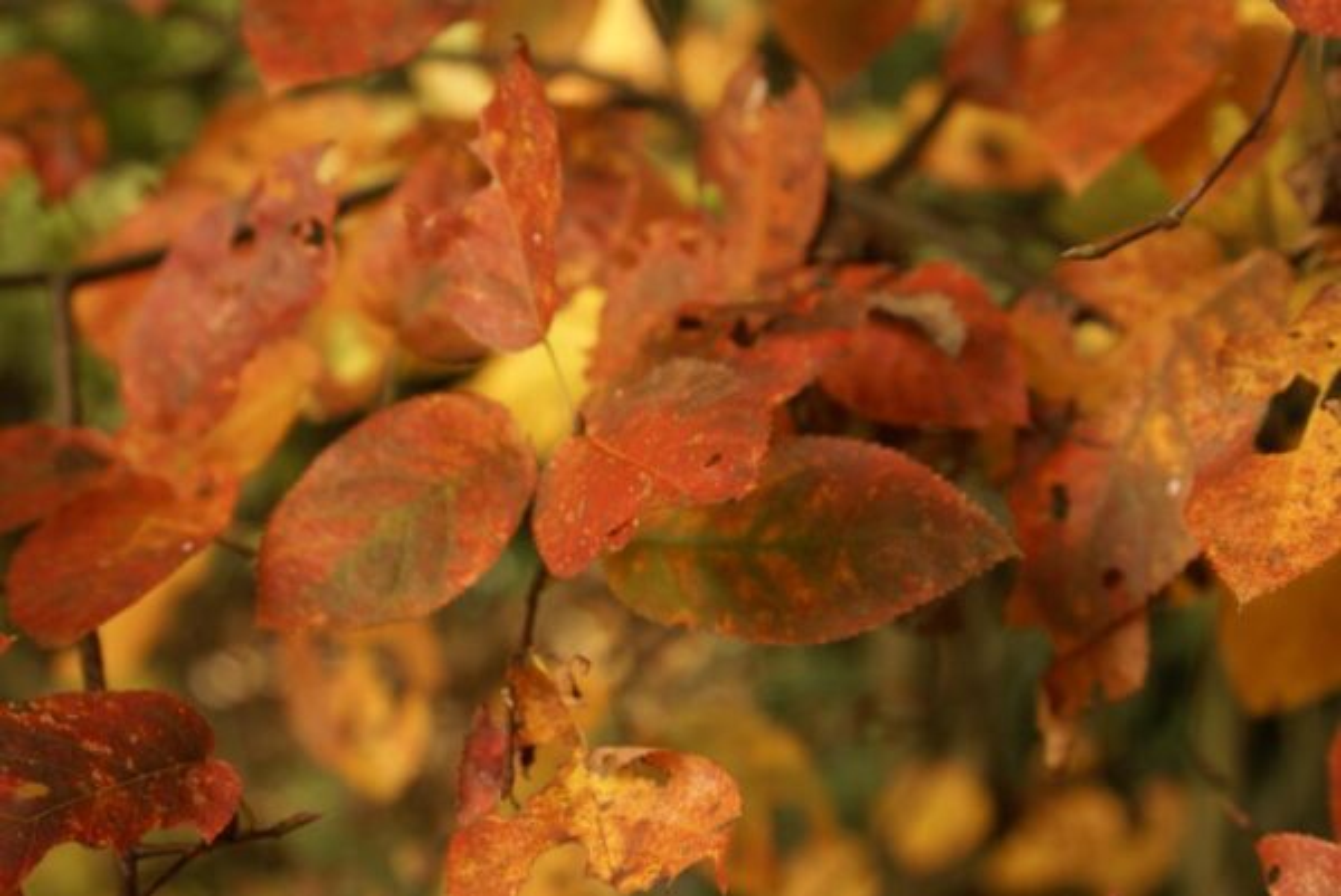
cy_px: 448
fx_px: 2796
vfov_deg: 18.2
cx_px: 670
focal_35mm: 75
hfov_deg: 27.0
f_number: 5.6
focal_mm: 50
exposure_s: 1/80
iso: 200
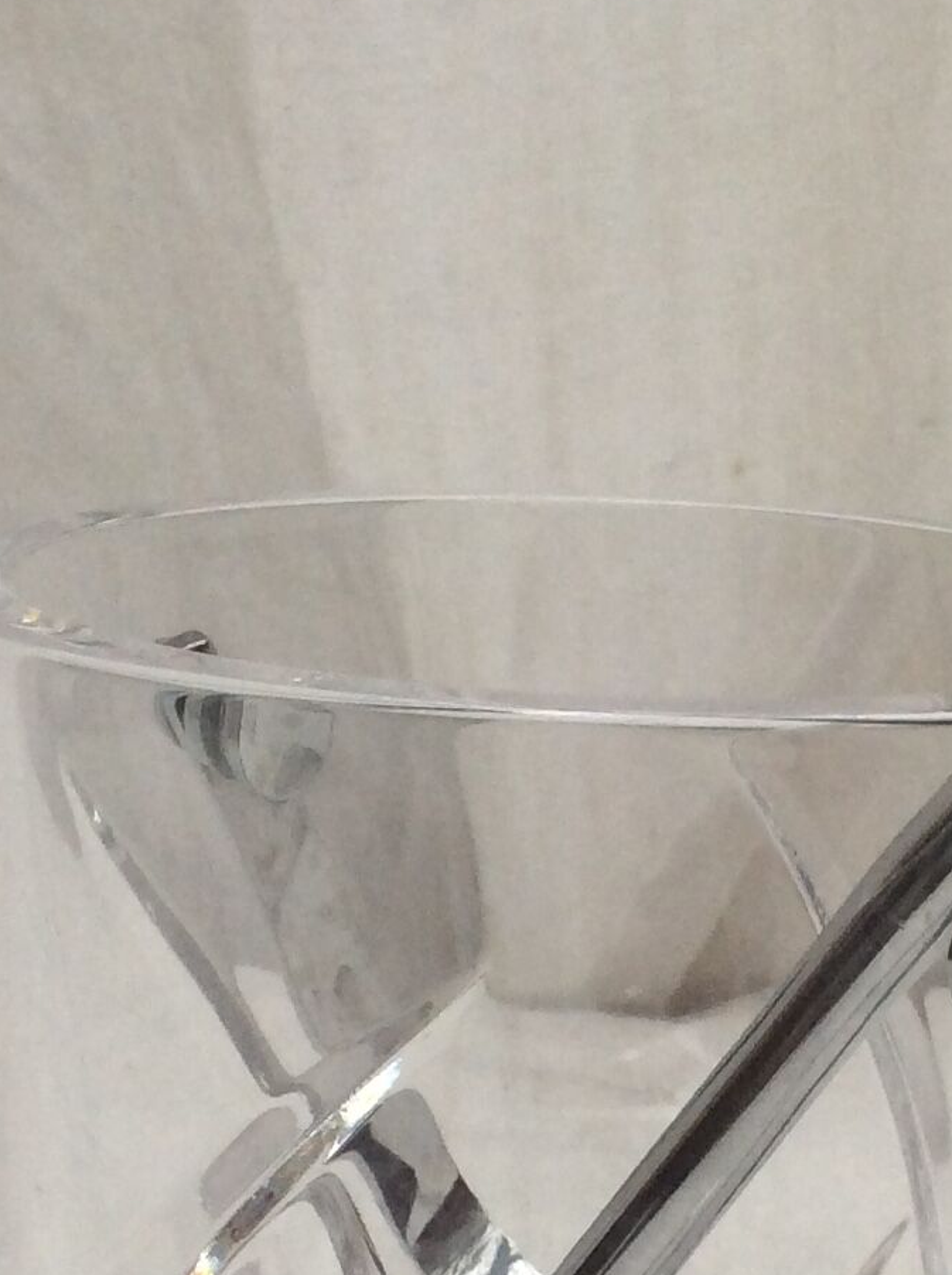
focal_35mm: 92
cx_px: 706
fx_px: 3385
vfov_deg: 20.8
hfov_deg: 15.9
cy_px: 1200
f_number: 2.4
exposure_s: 1/100
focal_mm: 3.3
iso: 64
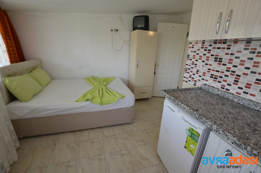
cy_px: 86
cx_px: 130
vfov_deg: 77.1
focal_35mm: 15
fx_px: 109
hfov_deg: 100.5
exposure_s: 1/60
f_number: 5.6
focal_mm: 10
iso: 280
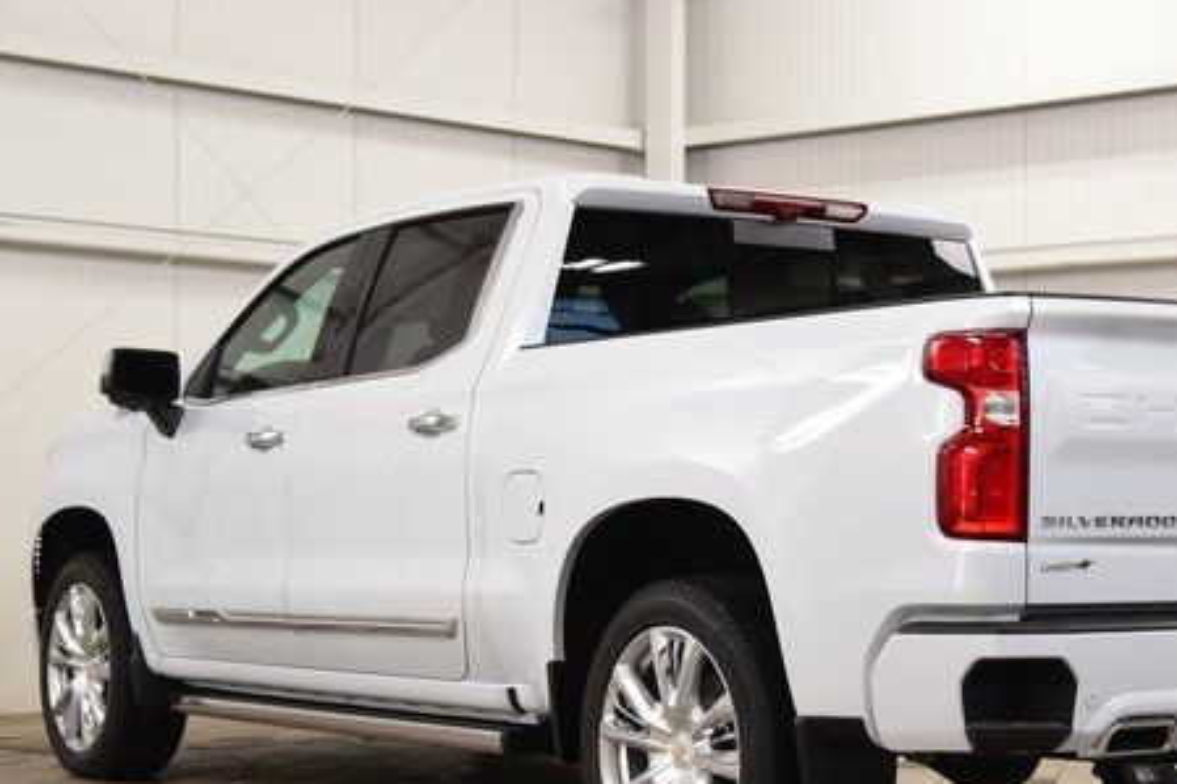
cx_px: 797
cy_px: 510
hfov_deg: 26.2
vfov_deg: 17.7
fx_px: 2516
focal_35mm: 77
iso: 1250
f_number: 8
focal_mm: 36
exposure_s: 1/60
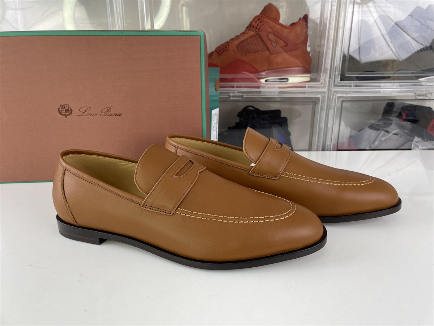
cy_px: 163
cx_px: 217
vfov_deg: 53.1
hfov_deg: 67.3
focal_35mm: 26
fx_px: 326
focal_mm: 4.2
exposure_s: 1/113
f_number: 1.6
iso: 32
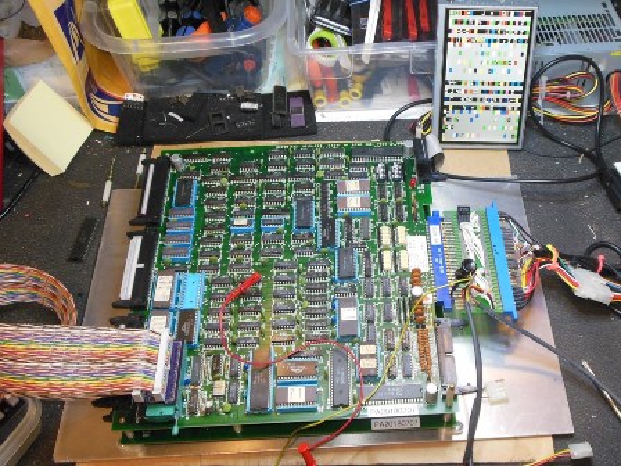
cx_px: 310
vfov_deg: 42.9
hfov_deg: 55.4
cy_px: 233
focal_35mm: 33
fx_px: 592
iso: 320
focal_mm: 6
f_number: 3.5
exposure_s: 1/30
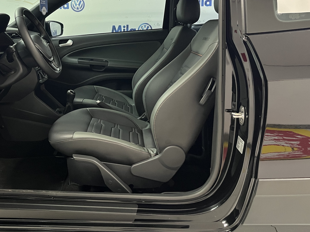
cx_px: 90
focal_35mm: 37
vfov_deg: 38.3
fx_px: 331
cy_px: 83
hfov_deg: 48.8
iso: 500
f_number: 1.6
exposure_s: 1/30
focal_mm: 5.1
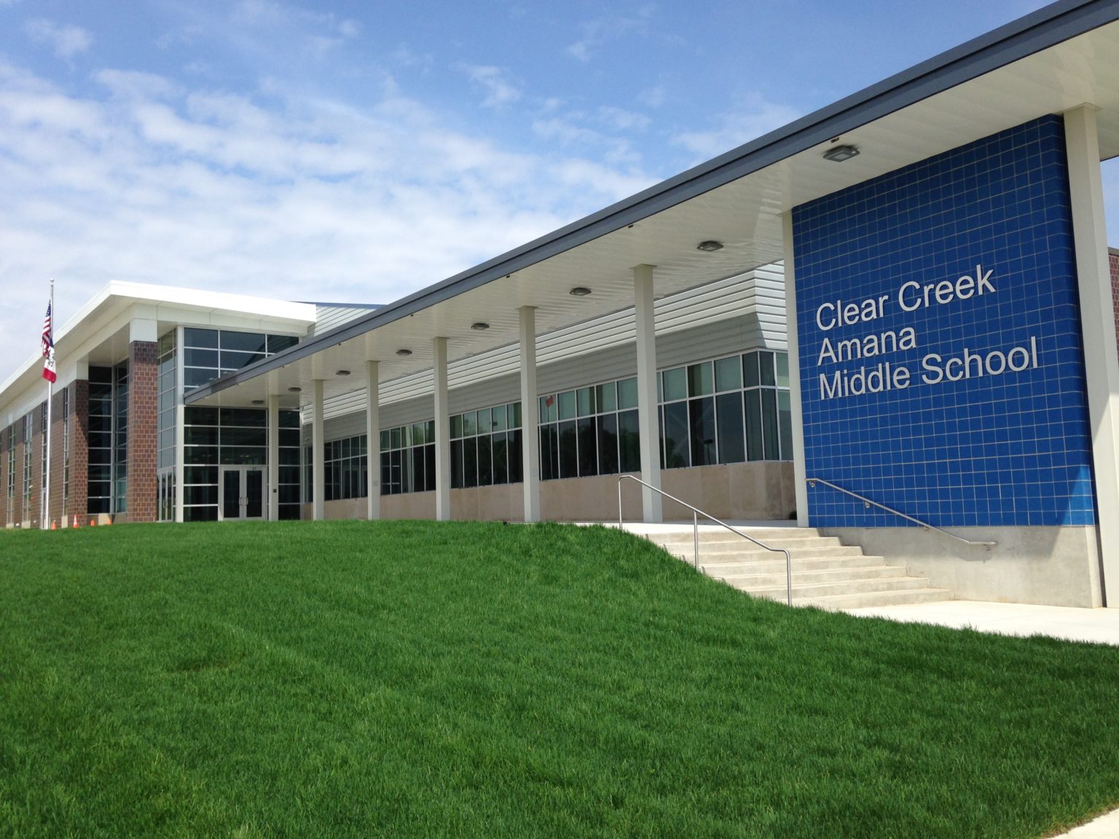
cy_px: 420
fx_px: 1067
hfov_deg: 55.4
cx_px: 560
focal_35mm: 33
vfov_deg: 42.9
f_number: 2.4
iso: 50
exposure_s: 1/1748
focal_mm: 4.12
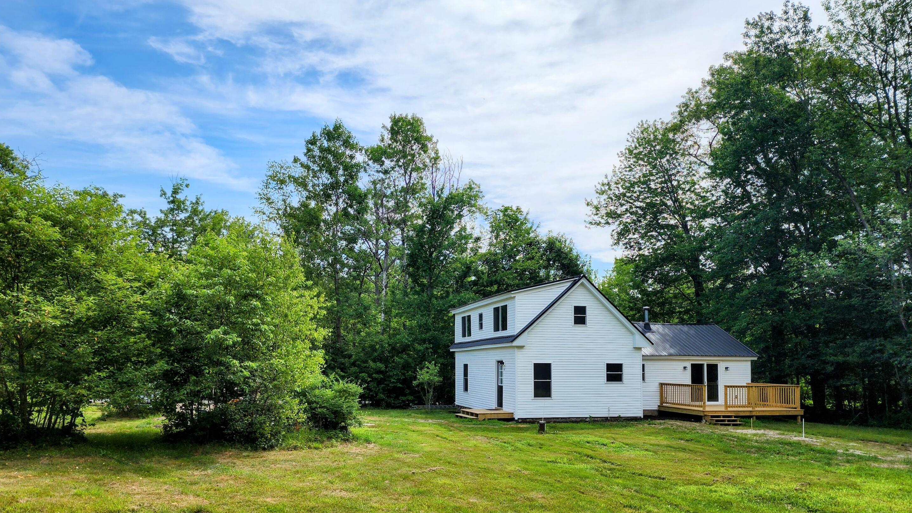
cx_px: 449
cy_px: 339
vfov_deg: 43.8
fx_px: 629
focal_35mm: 26
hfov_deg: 71.9
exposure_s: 1/1255
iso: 12
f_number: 1.8
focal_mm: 6.4
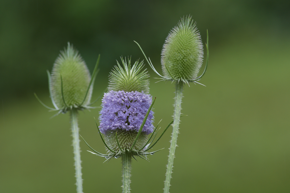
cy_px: 96
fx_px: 2416
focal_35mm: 300
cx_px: 145
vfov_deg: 4.6
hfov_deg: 6.9
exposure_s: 1/100
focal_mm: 200
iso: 200
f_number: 5.6
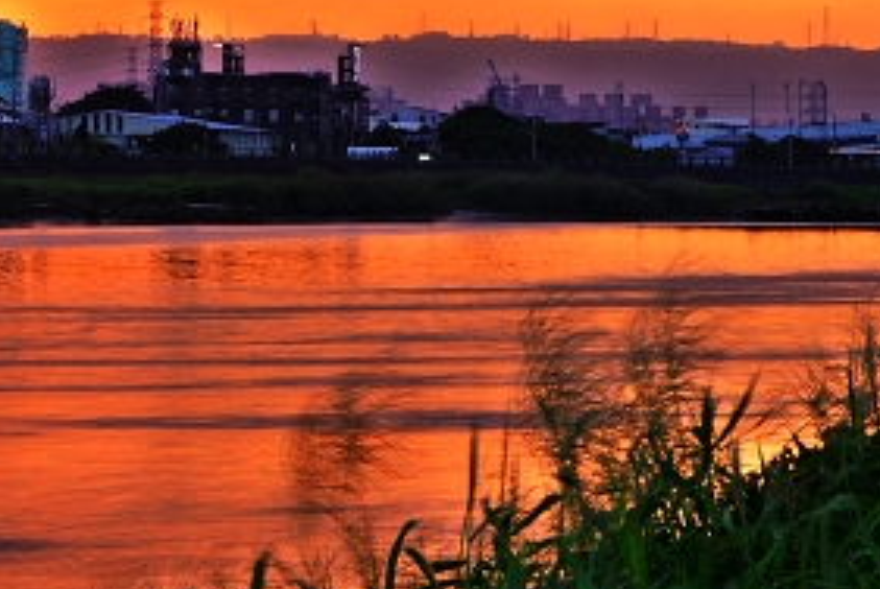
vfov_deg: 5.7
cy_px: -78
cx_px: -448
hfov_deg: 8.4
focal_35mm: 240
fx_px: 5873
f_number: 16
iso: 100
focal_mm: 50
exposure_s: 1/25
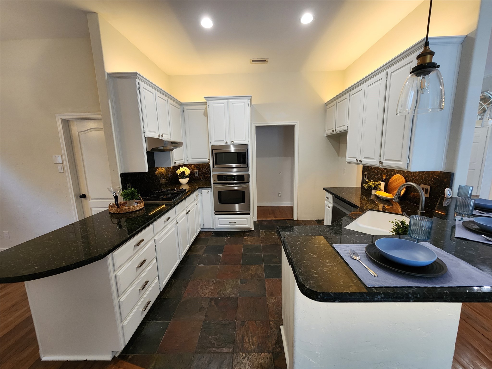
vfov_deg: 89.9
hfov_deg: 106.2
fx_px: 185
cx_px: 246
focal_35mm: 13
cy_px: 184
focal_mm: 2.2
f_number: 2.2
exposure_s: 1/60
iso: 250
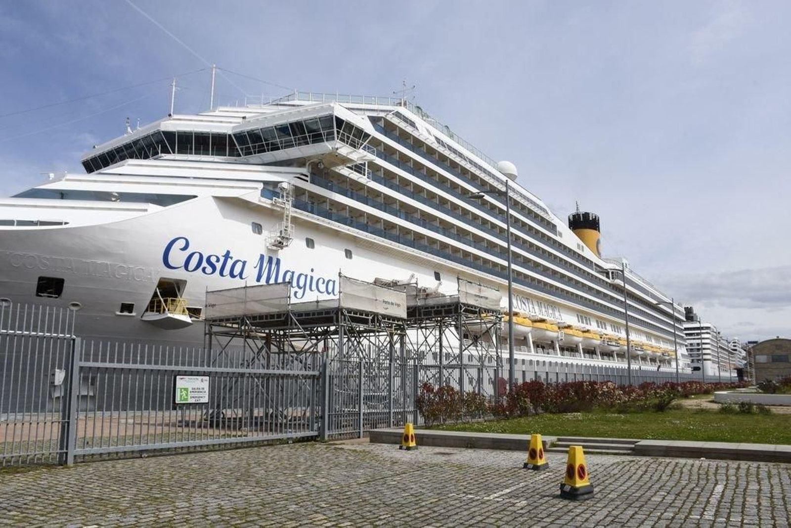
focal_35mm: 27
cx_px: 396
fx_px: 593
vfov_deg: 47.9
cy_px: 264
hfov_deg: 67.4
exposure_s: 1/250
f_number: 18
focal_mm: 18
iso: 250
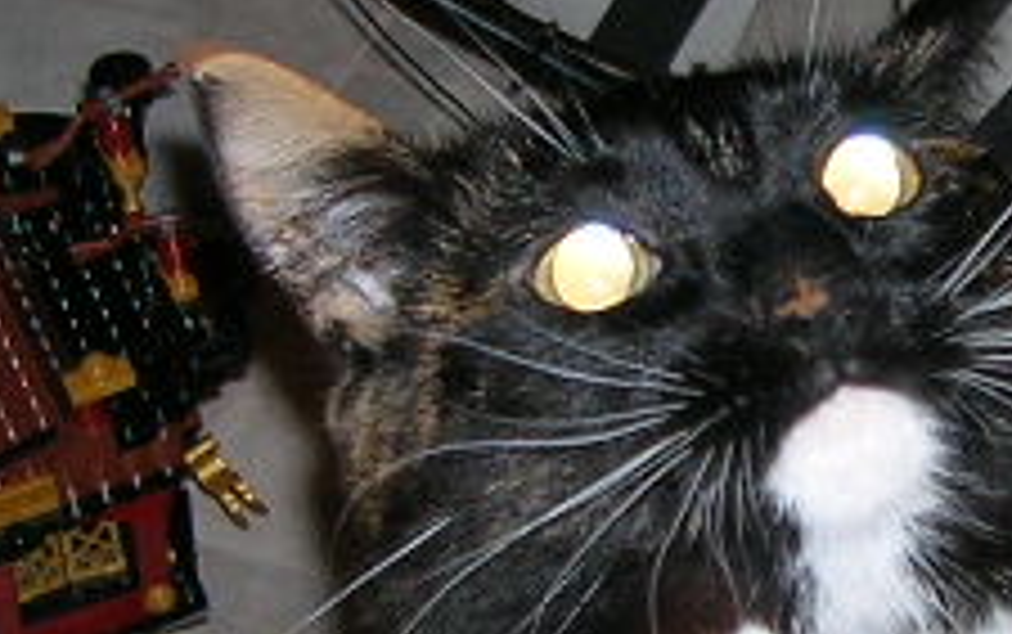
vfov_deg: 8.0
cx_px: 850
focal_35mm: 164
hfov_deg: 12.7
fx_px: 4527
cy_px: 459
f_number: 2.9
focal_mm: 5.7
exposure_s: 1/60.1
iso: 50
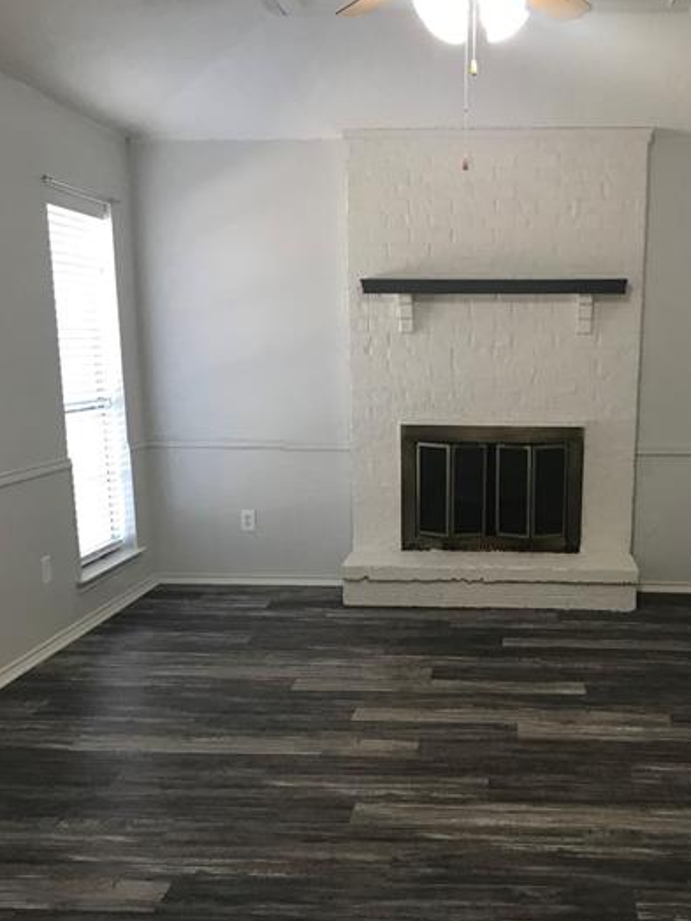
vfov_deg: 45.1
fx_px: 1091
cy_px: 608
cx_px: 476
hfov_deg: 34.7
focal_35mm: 41
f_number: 1.8
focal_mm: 3.99
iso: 32
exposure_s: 1/30
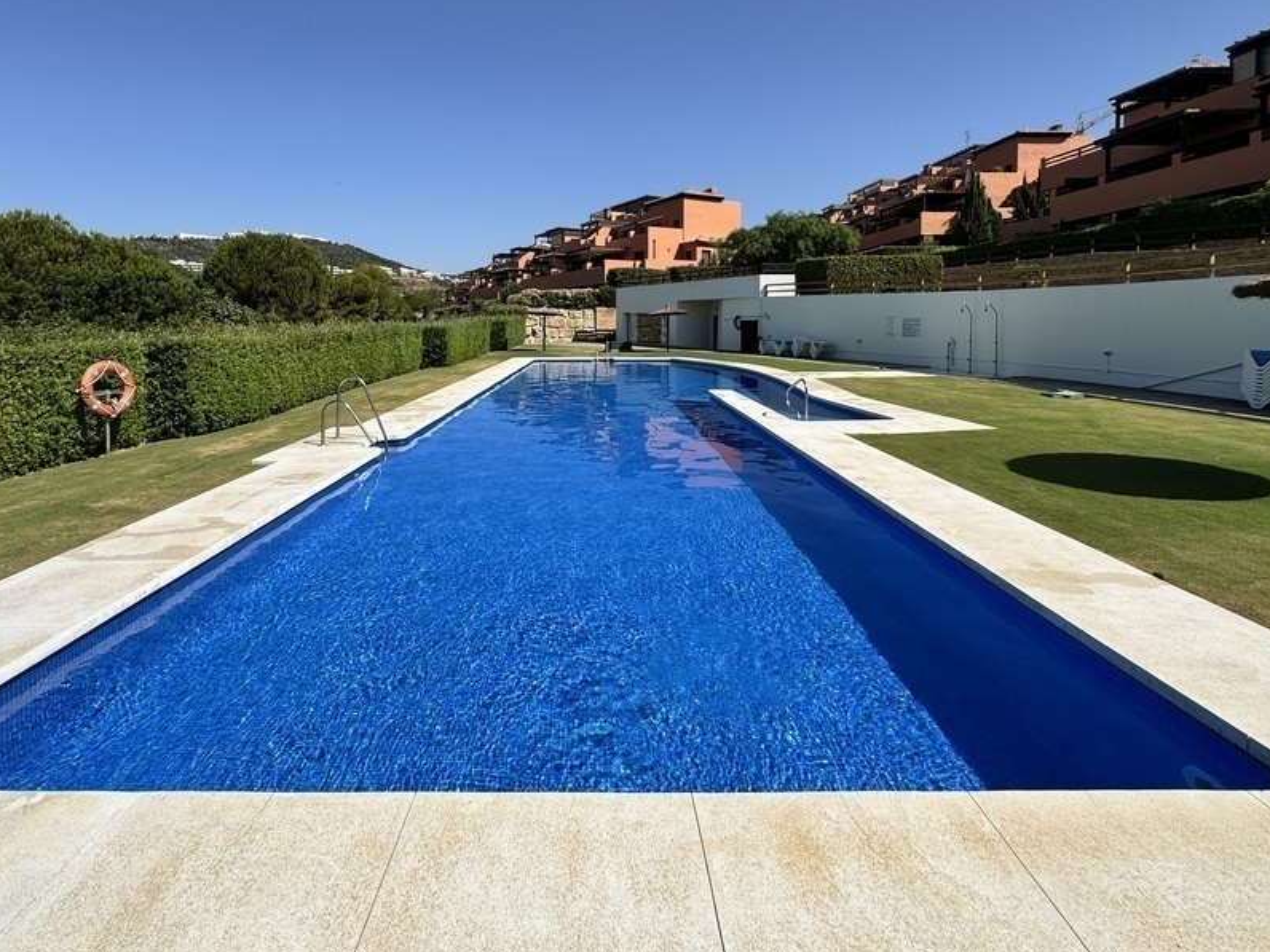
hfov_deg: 87.7
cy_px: 348
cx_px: 597
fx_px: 660
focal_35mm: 18
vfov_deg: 70.3
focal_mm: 2.22
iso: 50
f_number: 2.2
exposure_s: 1/2584
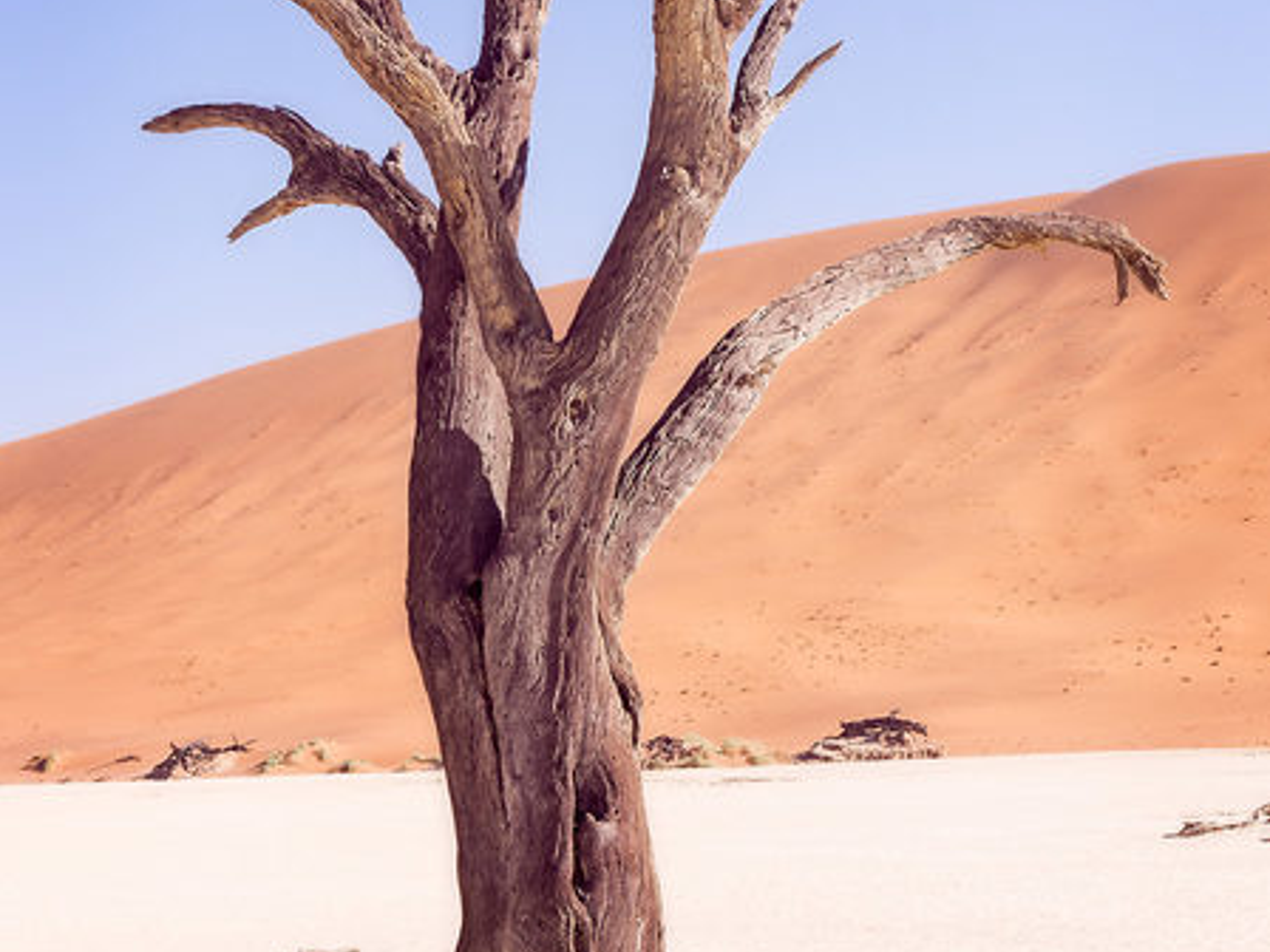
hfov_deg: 26.0
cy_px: 249
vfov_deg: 19.5
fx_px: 2752
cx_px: 635
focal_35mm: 75
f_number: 14
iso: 200
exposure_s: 1/100
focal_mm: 28
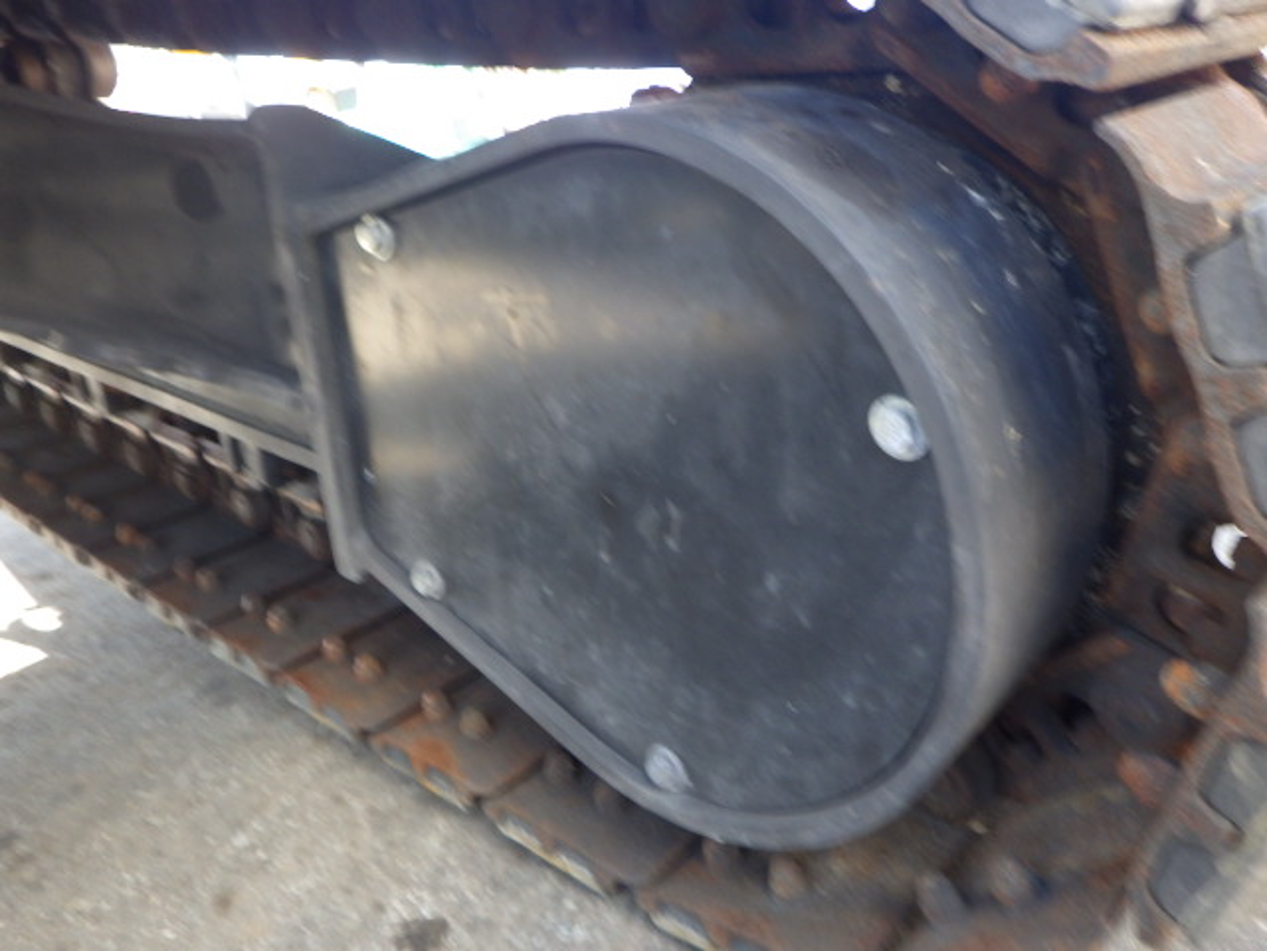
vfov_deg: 49.7
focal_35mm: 28
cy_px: 476
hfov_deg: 63.4
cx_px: 634
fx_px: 1025
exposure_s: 1/45
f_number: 3.5
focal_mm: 5
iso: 160
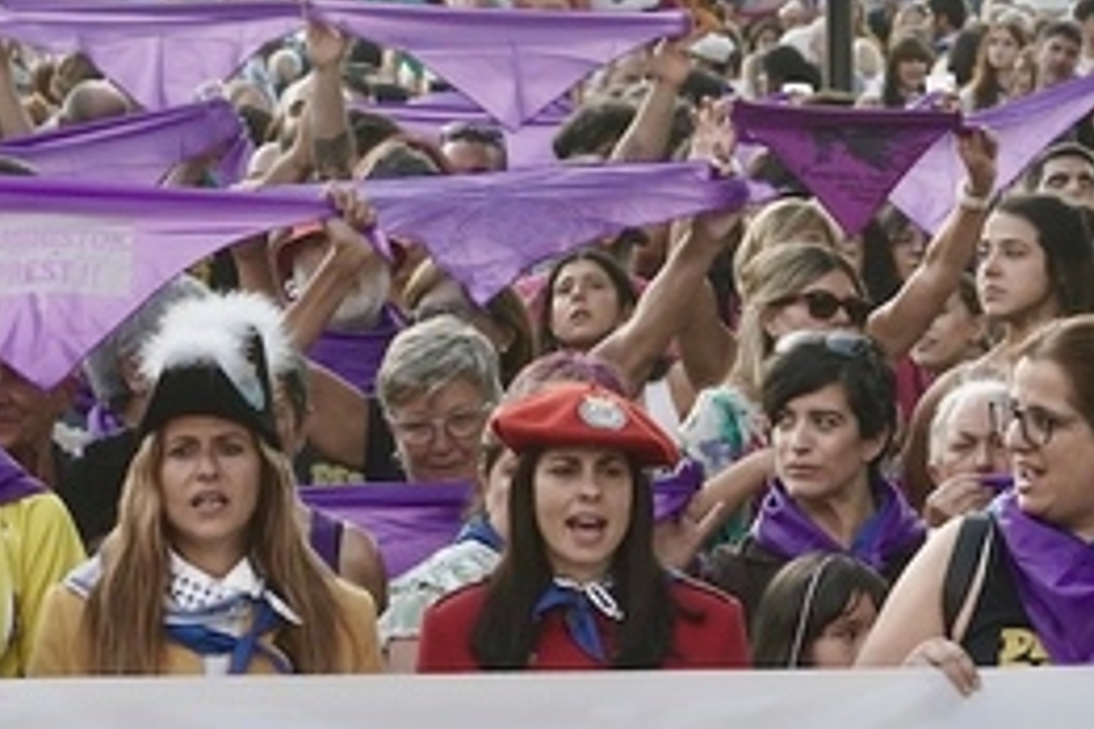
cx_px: 633
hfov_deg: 10.5
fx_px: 5925
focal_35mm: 195
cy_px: 478
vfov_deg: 7.0
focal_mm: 70
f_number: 7.1
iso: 1000
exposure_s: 1/320
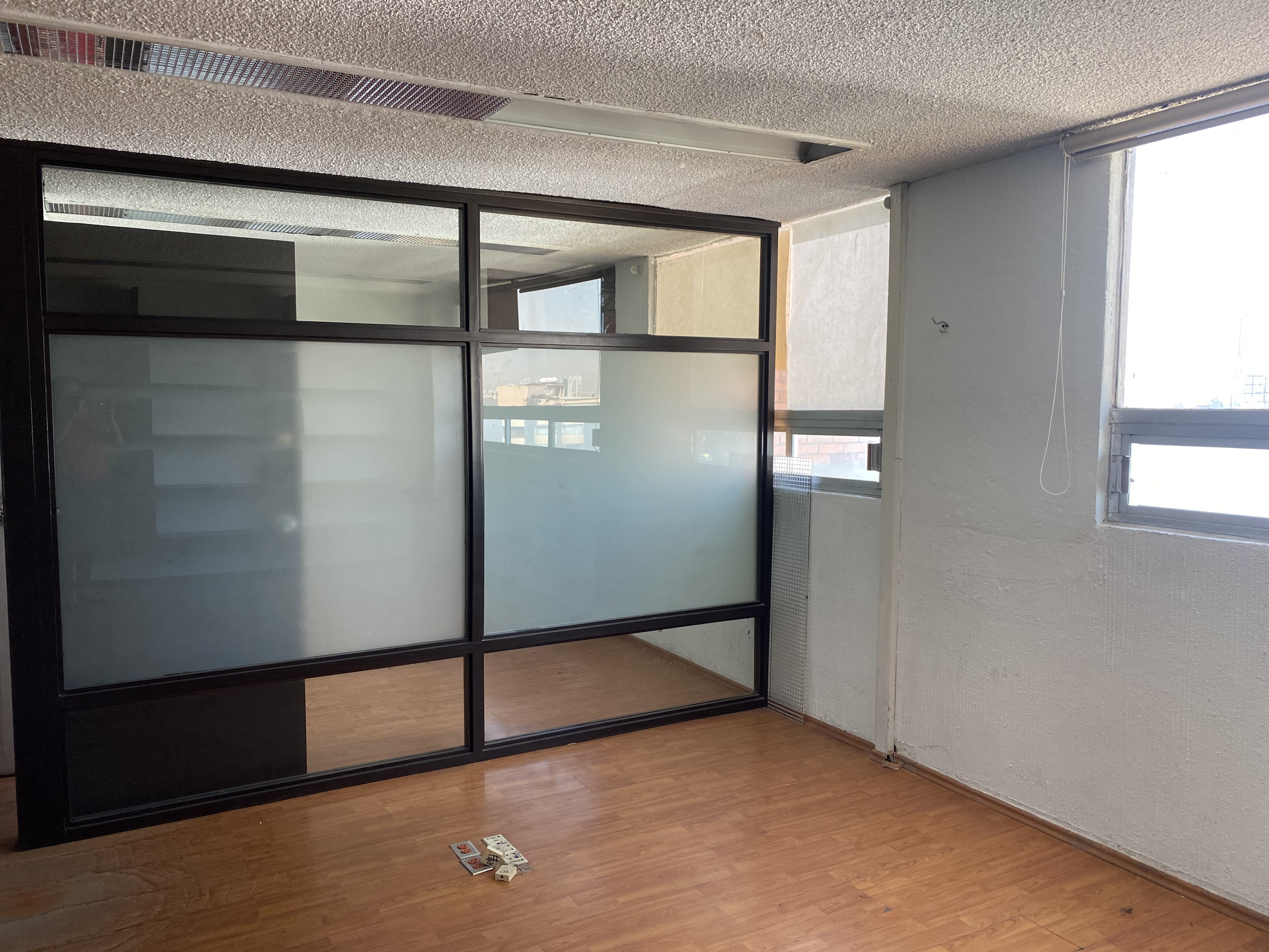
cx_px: 634
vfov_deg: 53.1
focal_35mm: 26
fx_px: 953
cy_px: 476
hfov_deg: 67.3
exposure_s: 1/97
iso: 125
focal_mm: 4.25
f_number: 1.8
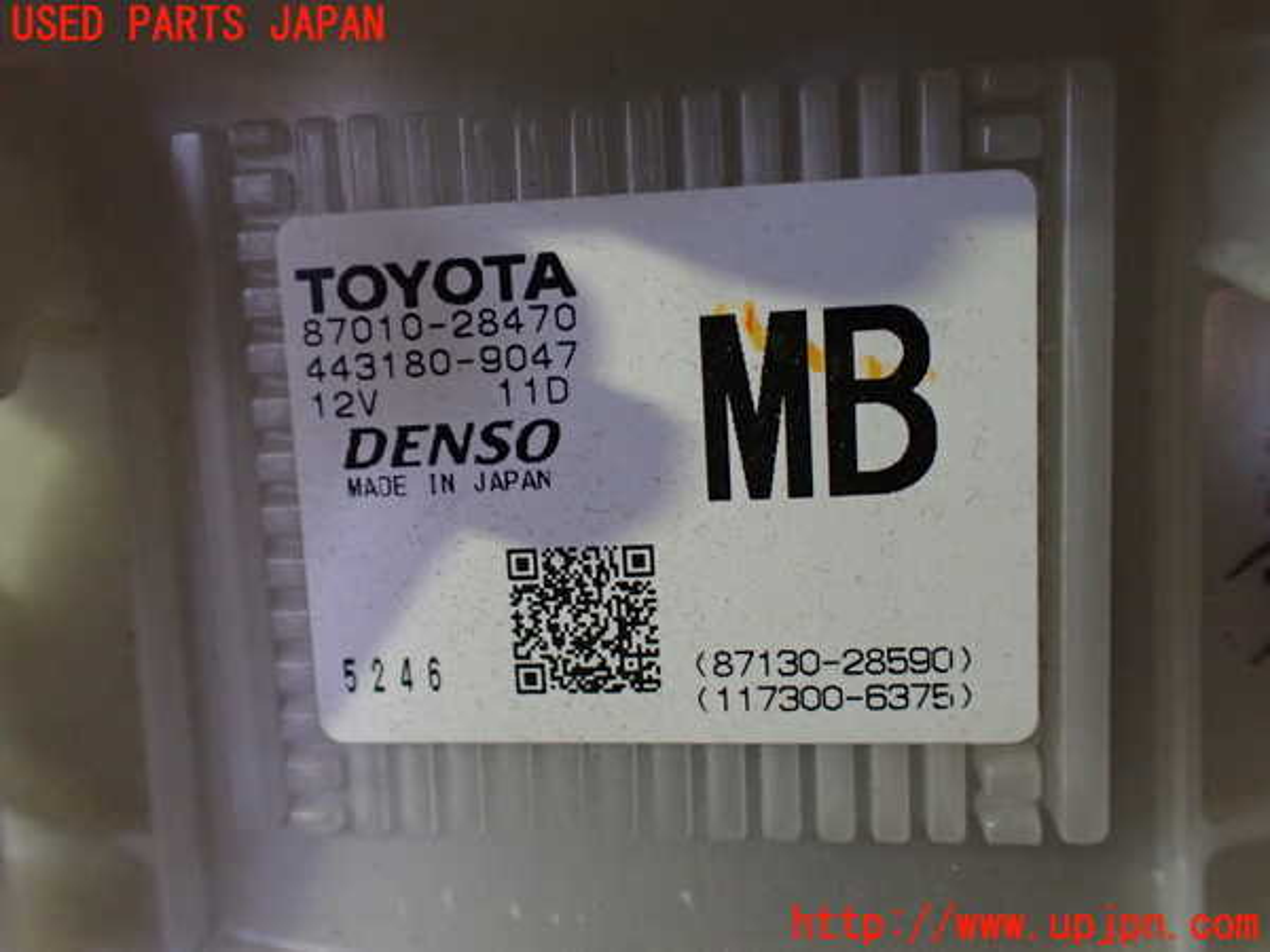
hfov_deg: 60.0
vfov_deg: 46.8
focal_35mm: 30
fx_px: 1101
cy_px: 476
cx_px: 635
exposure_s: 1/30
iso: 800
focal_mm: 5.4
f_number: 2.3
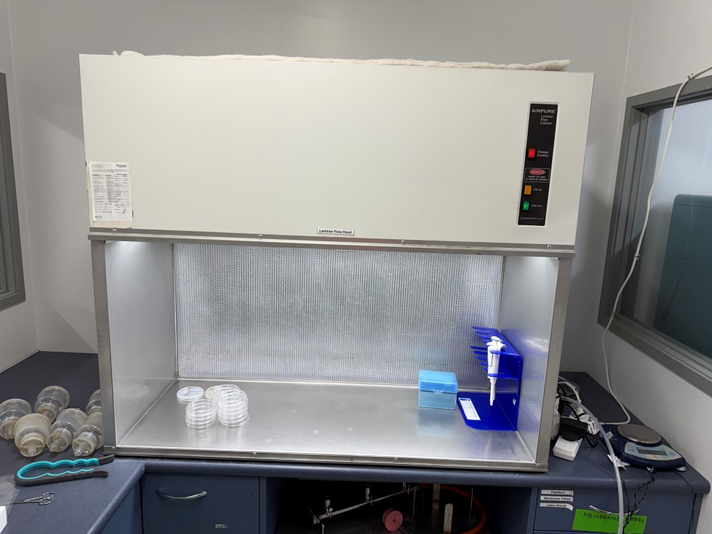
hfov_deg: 71.6
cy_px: 267
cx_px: 356
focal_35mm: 24
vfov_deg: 56.8
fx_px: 494
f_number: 1.78
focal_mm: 6.76
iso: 64
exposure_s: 1/100
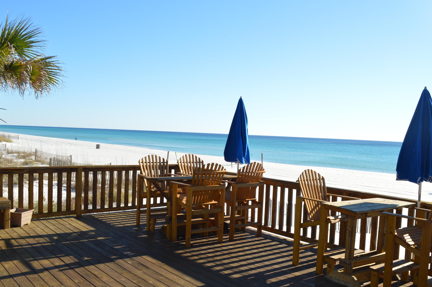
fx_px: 408
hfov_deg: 55.8
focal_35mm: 34
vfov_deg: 38.8
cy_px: 155
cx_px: 227
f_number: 8
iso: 100
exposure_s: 1/200
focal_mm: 20
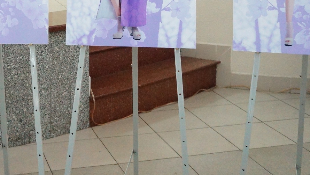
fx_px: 543
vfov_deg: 17.5
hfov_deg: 31.1
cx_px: 66
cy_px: -25
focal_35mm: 66
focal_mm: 21
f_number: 4
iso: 3200
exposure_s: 1/200
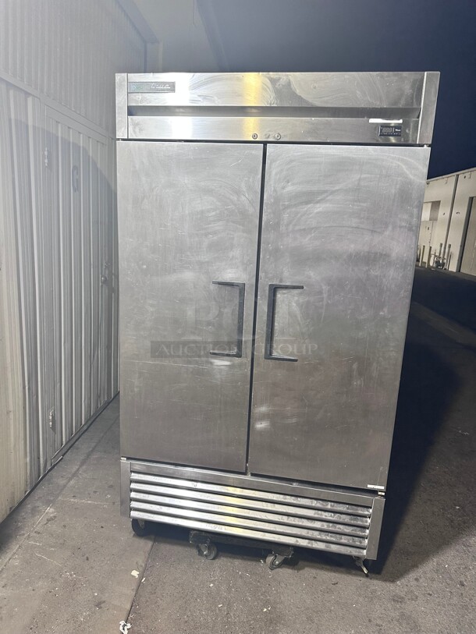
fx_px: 440
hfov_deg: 56.8
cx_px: 238
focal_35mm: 24
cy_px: 317
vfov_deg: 71.6
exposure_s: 1/60
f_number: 1.78
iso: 200
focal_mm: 6.86
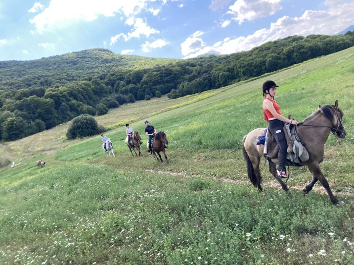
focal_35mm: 28
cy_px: 132
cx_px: 177
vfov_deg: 49.7
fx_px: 286
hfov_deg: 63.4
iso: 20
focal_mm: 3.99
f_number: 1.8
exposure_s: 1/378
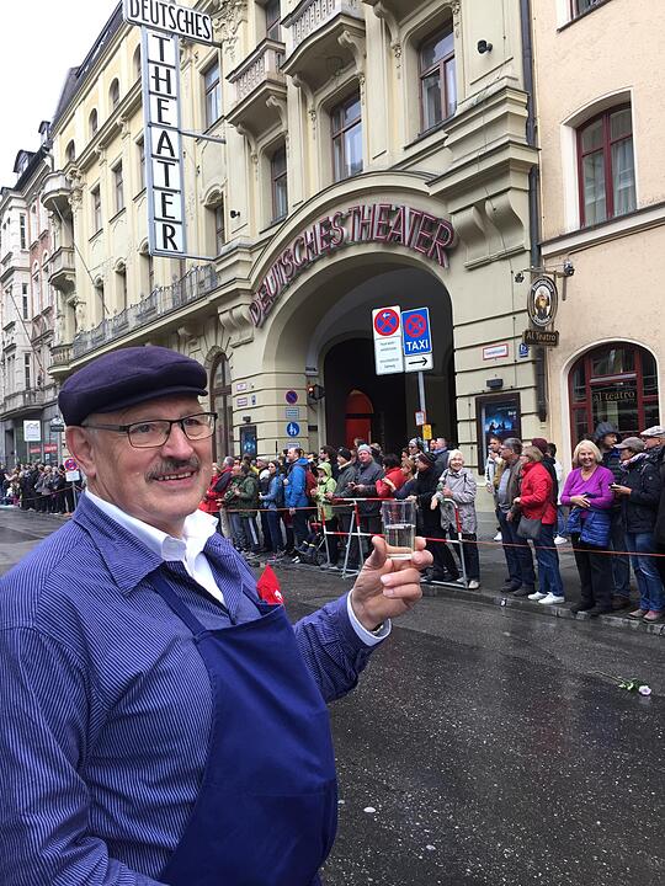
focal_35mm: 29
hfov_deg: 48.2
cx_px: 332
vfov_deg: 61.7
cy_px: 443
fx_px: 743
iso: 40
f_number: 2.2
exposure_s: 1/100
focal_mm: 4.15
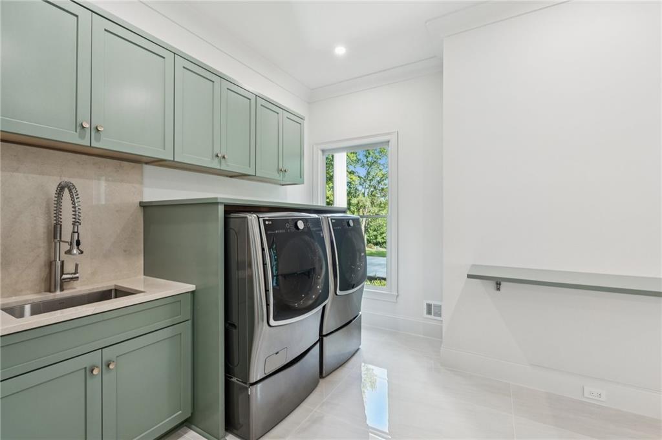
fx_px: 294
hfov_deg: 96.8
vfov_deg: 73.7
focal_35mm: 16
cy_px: 220
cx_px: 331
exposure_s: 1/8
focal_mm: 16
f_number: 8
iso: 400
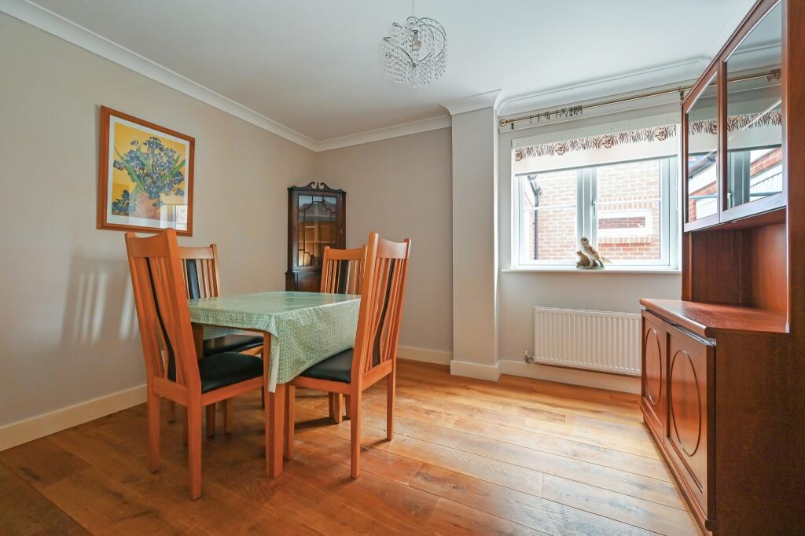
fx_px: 313
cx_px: 402
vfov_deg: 81.2
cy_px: 268
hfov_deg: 104.3
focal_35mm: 14
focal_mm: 14
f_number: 8
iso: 400
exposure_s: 1/3
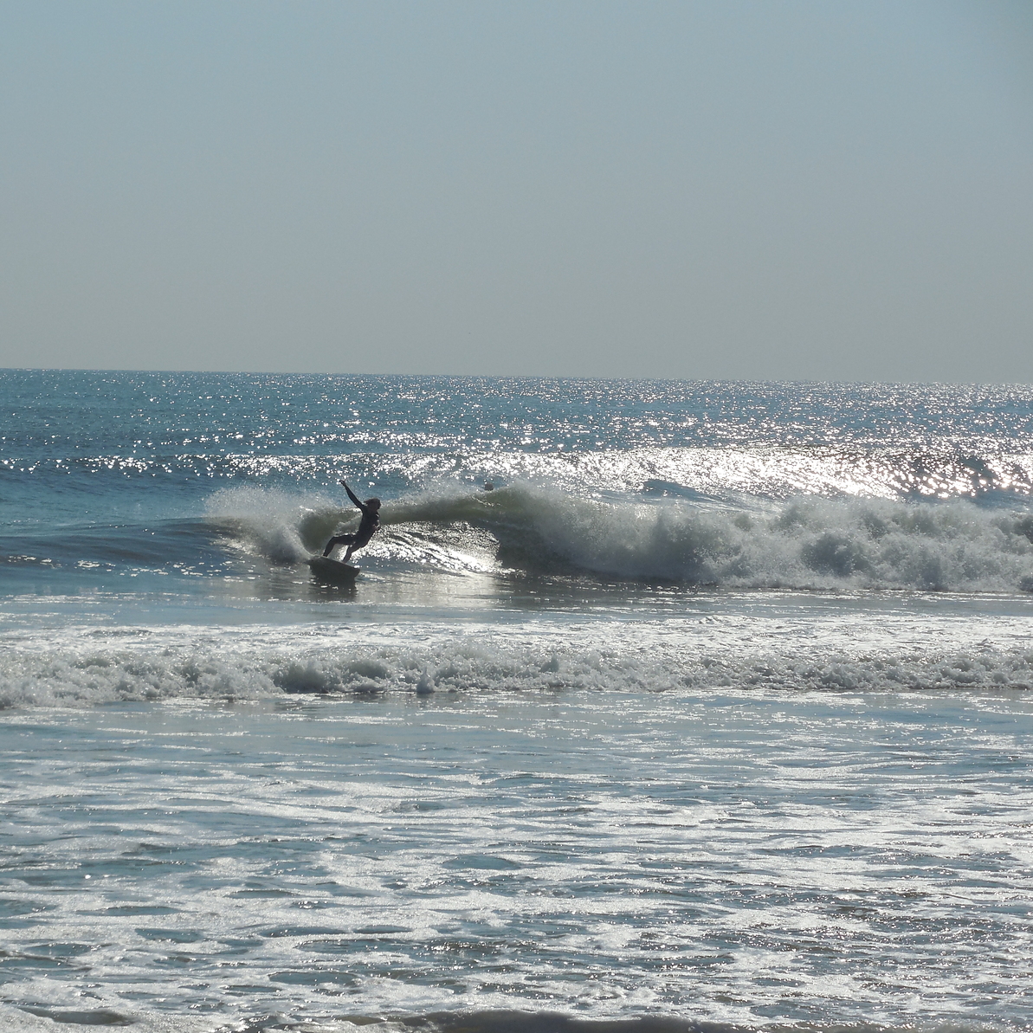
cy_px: 517
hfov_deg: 9.8
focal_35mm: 179
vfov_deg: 9.8
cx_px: 395
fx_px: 6043
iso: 125
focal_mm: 27.2
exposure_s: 1/800
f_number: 9.8
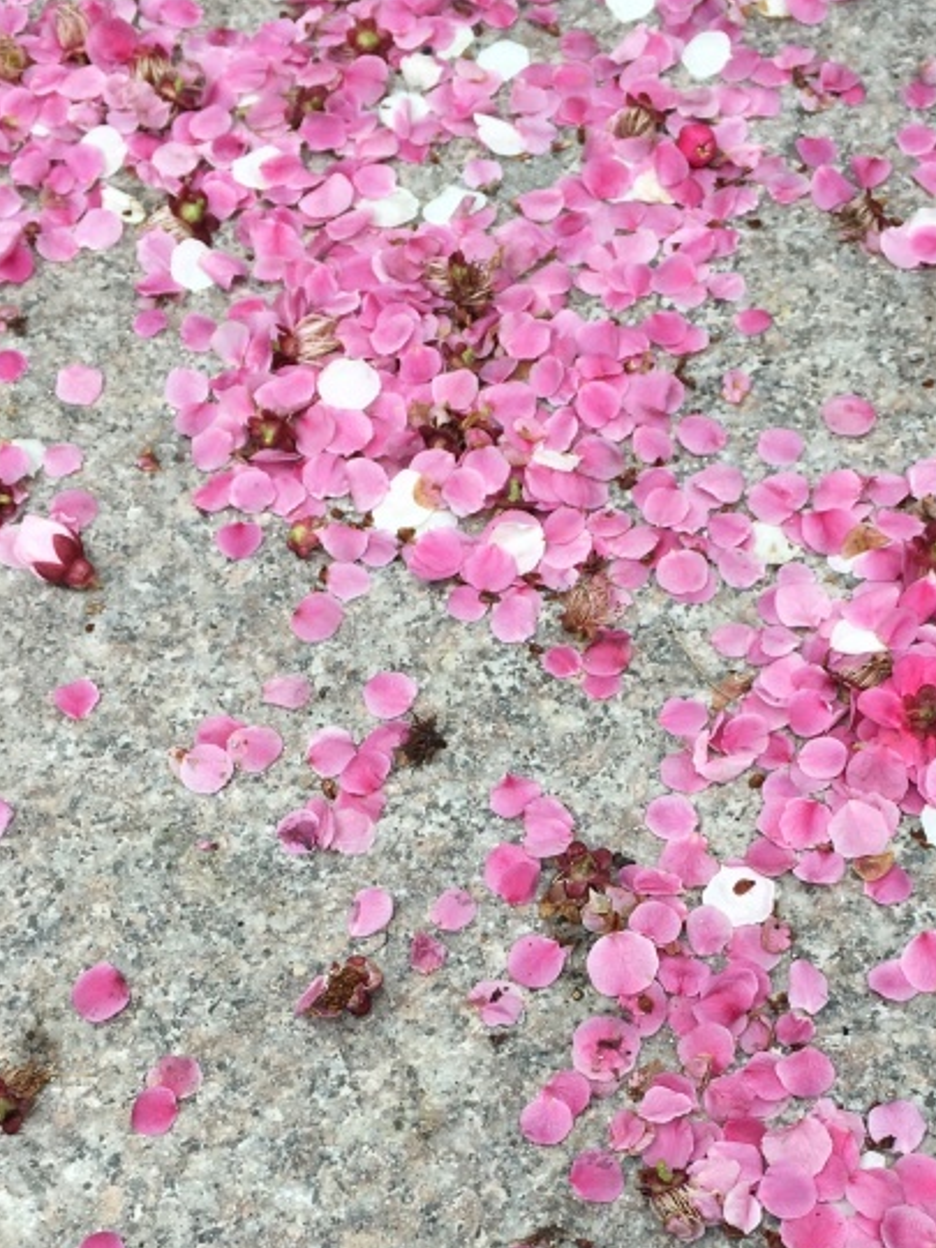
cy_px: 980
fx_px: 1983
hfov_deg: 26.4
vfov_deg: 34.0
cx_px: 610
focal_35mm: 55
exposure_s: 1/285
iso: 25
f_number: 2.2
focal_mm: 4.15
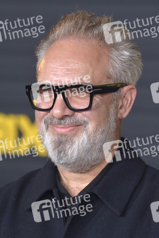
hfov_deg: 4.6
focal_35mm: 300
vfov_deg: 6.9
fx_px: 1986
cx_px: 80
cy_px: 119
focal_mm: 300
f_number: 6.3
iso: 400
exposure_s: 1/500
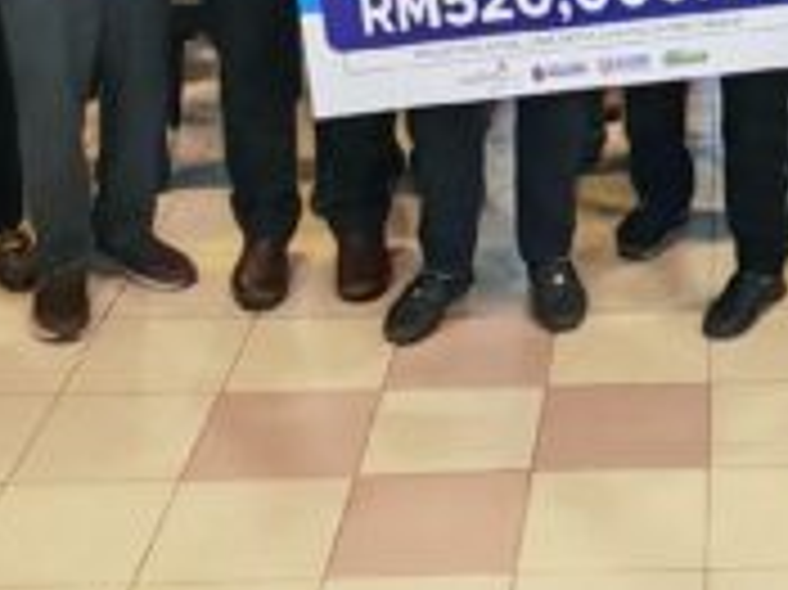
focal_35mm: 88
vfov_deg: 15.2
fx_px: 2002
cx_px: 919
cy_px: -356
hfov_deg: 20.9
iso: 160
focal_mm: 1.82
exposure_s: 1/50
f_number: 2
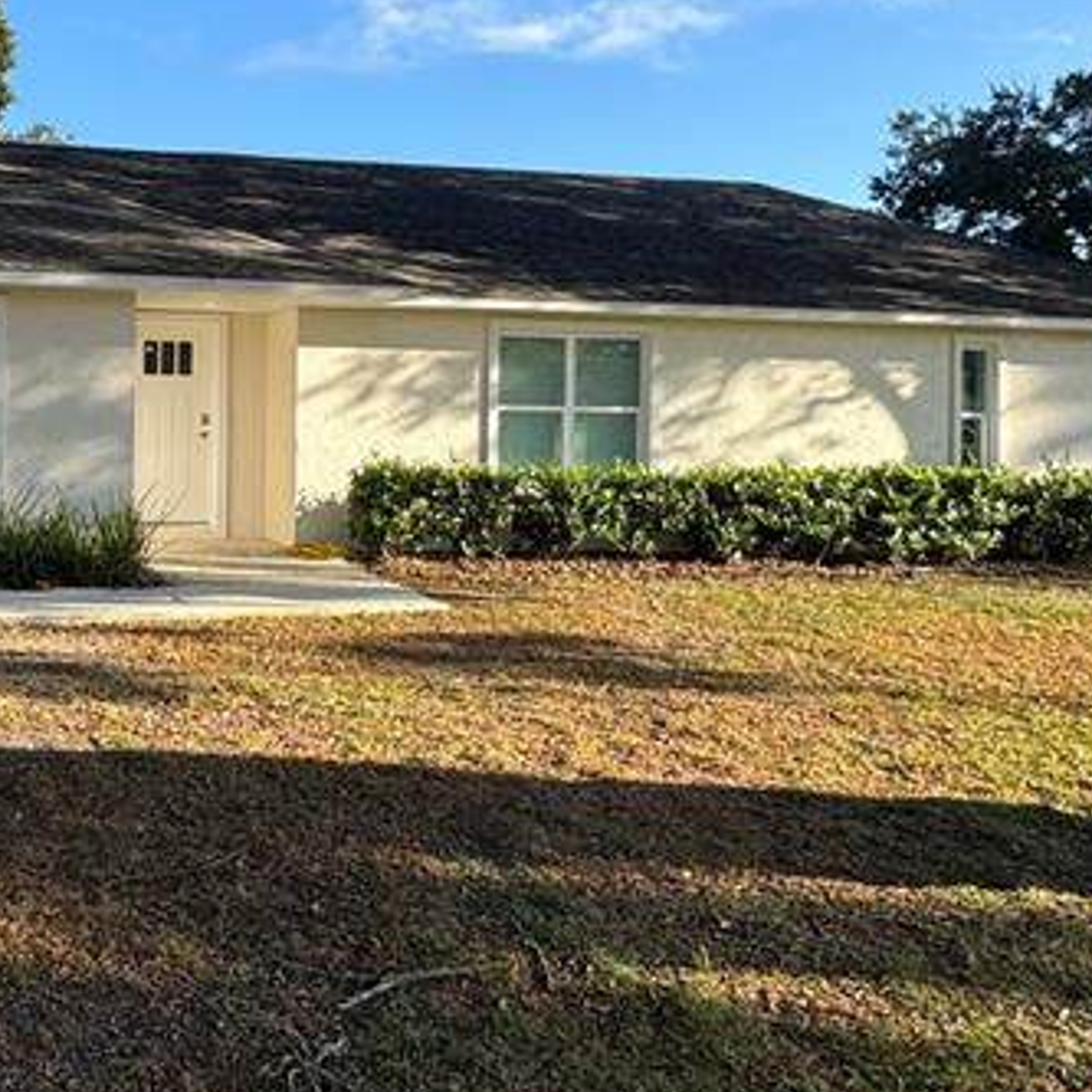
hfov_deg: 41.6
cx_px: 193
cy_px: 407
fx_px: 1356
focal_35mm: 38
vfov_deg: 43.5
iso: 40
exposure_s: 1/727
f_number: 2.2
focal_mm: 2.22
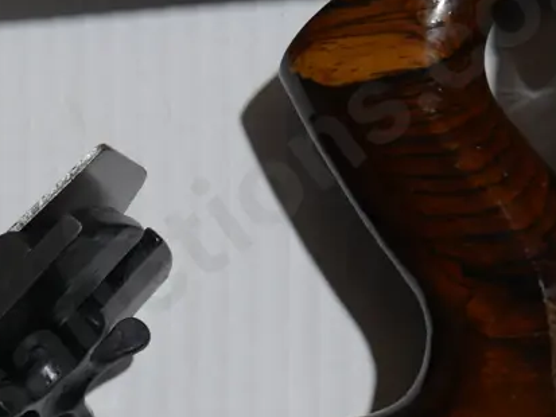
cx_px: 109
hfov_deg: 14.6
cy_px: 313
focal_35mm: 134
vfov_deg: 11.0
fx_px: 2153
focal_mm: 27
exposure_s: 1/60
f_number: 5.3
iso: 320
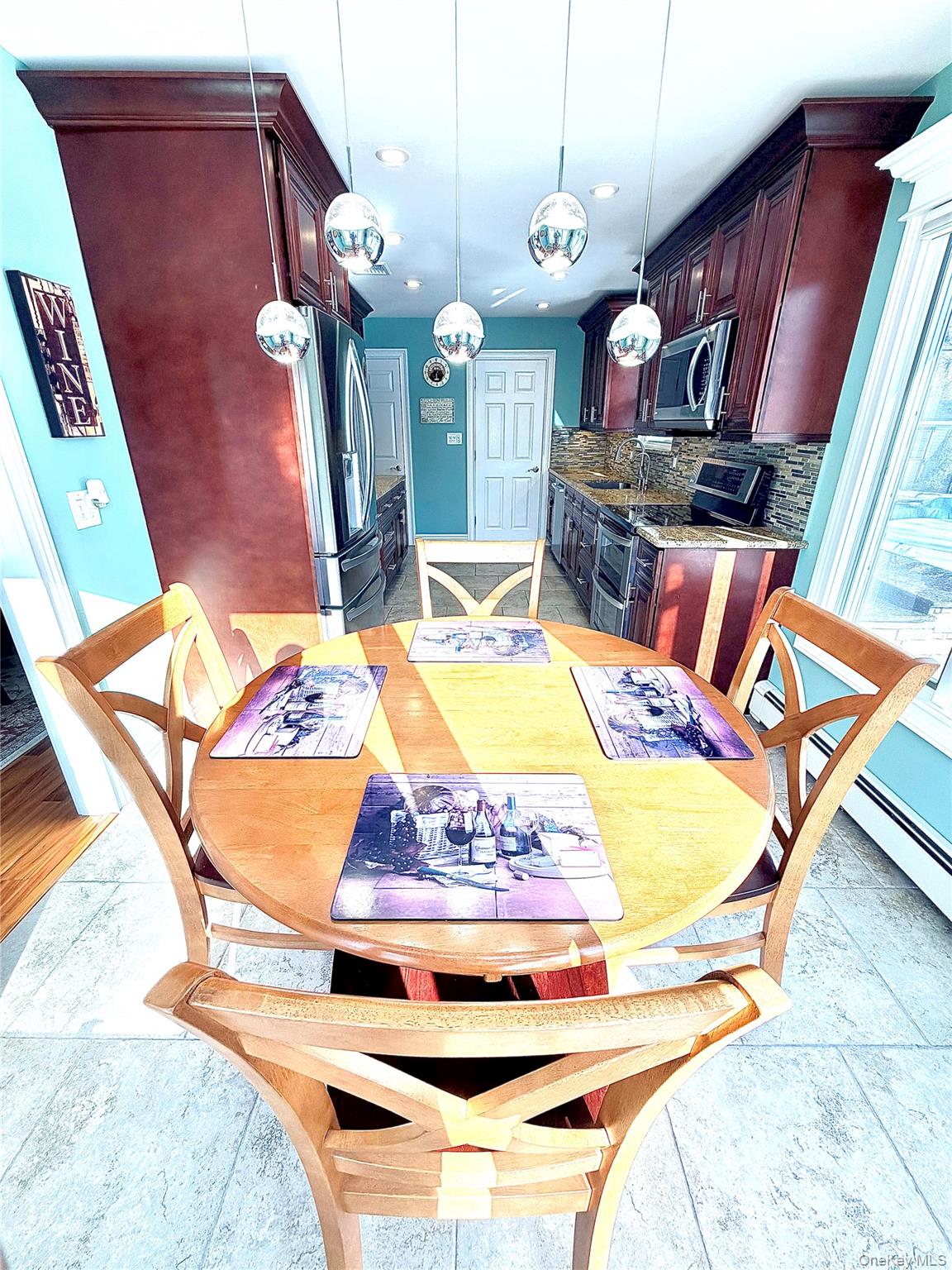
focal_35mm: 14
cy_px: 635
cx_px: 476
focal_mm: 2.22
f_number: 2.2
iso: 32
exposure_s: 1/120
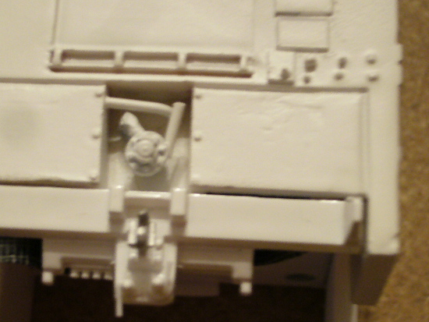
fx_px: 1327
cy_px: 186
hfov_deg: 18.4
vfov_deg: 13.8
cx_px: 181
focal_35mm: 107
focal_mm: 12.2
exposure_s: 1/5
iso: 200
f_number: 4.1
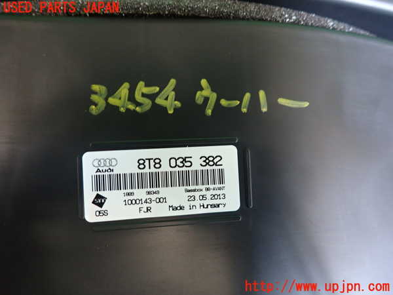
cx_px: 196
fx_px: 284
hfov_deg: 69.4
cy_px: 148
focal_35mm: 25
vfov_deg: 54.9
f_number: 2
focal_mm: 4.5
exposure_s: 1/30
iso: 320
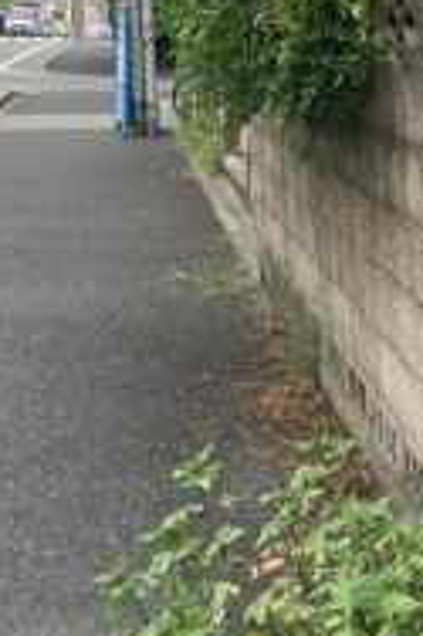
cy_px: 205
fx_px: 1218
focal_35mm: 69
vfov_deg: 29.0
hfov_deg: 19.2
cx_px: 416
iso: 25
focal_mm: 4.15
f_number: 2.2
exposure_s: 1/827
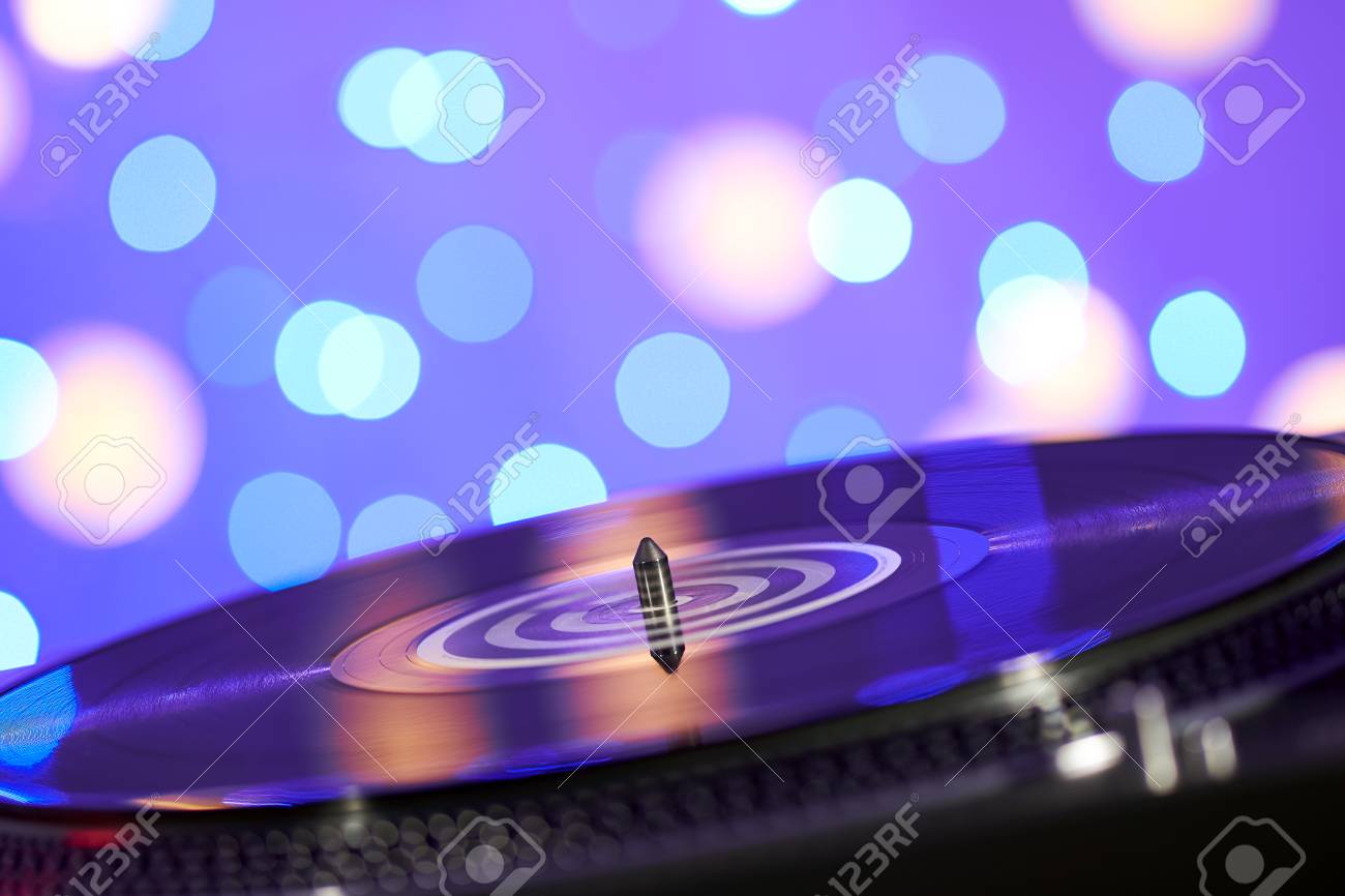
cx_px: 672
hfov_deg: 16.1
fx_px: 4762
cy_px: 448
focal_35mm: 128
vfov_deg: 10.7
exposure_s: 1/20
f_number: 2.2
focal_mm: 85
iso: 100
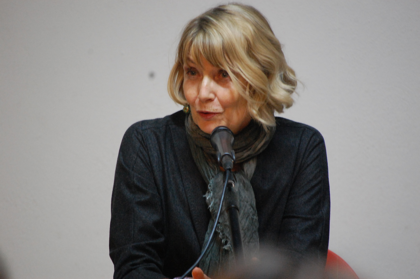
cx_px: 210
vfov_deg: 4.6
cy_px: 140
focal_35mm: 300
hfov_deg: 6.9
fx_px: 3497
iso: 1600
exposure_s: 1/25
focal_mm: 200
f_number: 5.6
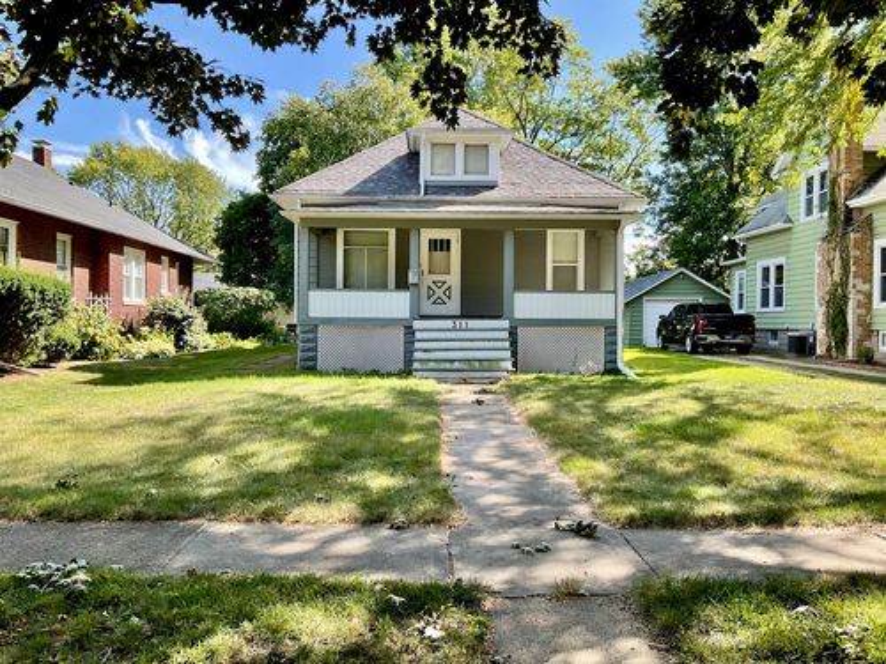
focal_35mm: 29
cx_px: 443
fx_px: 742
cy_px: 332
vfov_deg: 48.2
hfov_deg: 61.7
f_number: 1.8
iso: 16
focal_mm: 3
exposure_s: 1/316
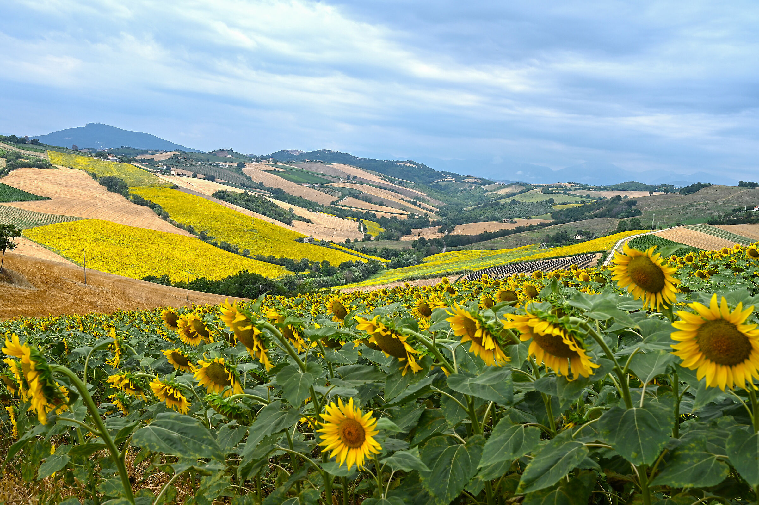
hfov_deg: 49.6
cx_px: 380
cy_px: 252
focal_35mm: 39
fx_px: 822
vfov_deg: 34.2
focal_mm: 39
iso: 100
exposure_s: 1/160
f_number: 11
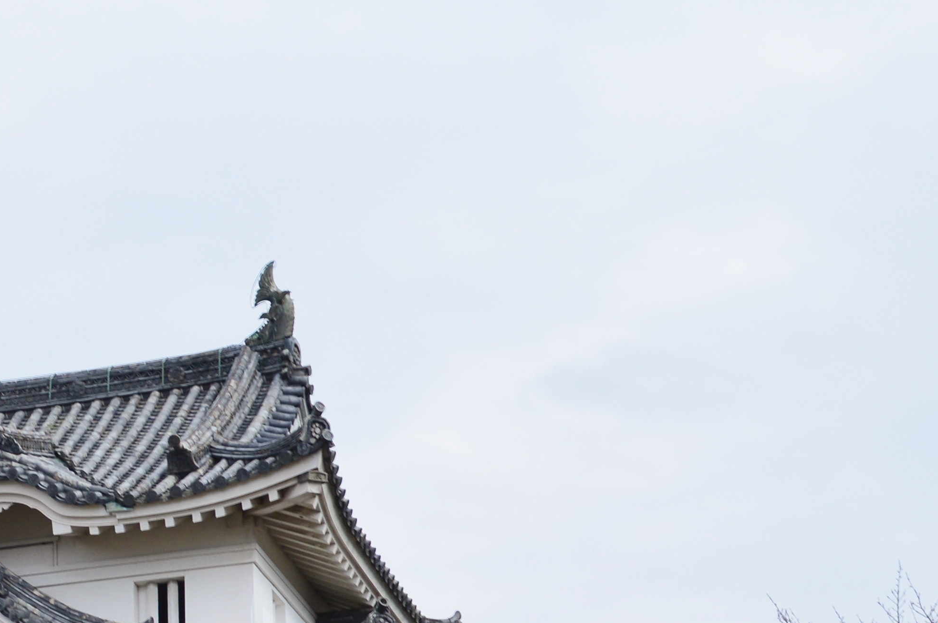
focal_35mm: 101
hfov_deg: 19.8
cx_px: 79
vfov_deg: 12.8
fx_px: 2629
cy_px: 945
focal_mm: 22
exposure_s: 1/200
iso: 100
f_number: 7.1
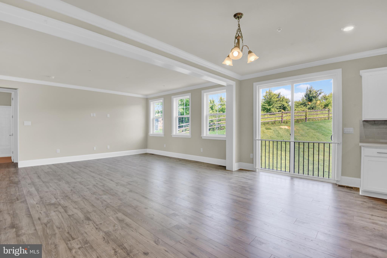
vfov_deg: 73.8
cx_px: 194
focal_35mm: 16
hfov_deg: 96.7
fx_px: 172
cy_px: 129
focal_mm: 16
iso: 400
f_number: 9
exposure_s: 1/30
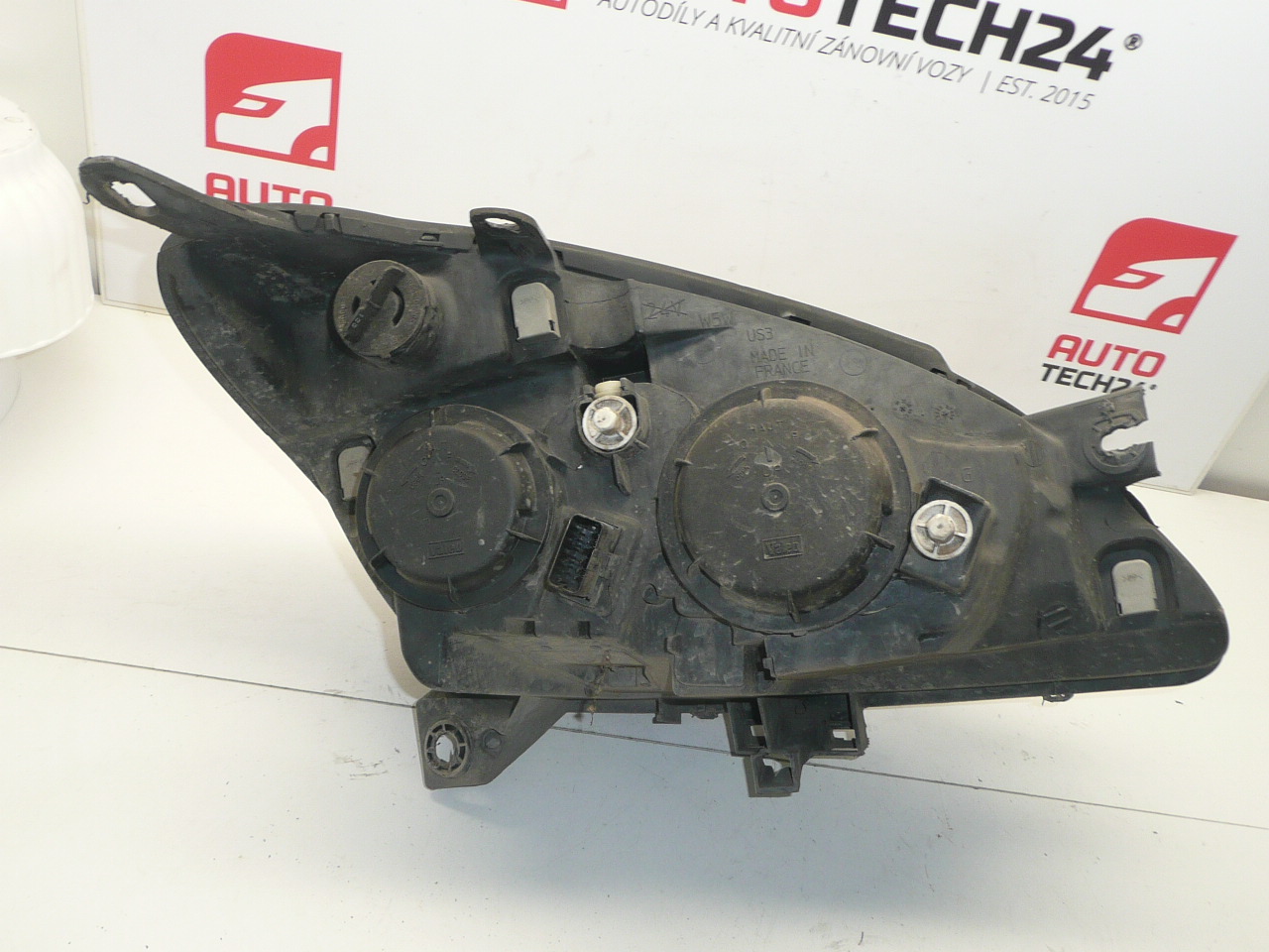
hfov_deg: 51.4
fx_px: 1320
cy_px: 476
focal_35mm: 36
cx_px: 634
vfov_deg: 39.7
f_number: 3.3
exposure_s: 1/30
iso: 100
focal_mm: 4.6
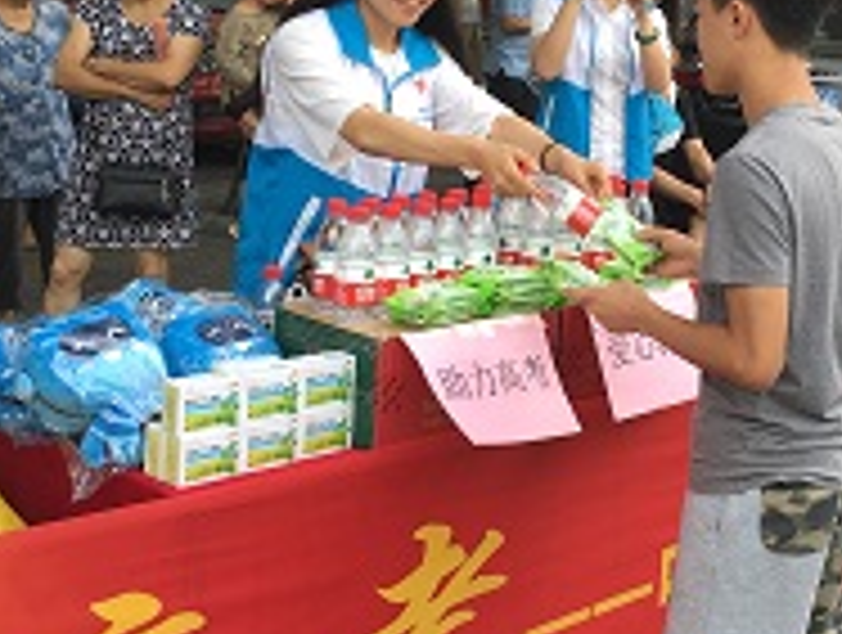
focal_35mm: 65
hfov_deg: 29.2
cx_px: 653
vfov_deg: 22.6
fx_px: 1584
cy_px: 259
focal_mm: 4.15
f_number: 2.2
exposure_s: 1/100
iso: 25
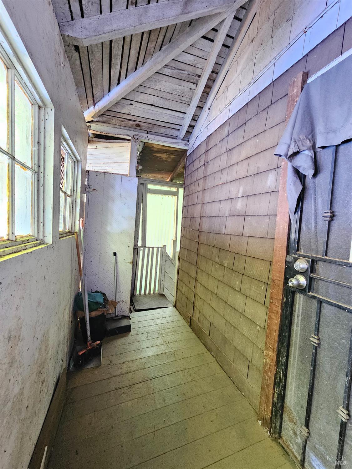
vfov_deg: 106.2
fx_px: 176
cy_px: 234
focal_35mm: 13
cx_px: 176
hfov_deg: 89.9
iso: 1250
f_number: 2.2
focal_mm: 2.2
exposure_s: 1/24
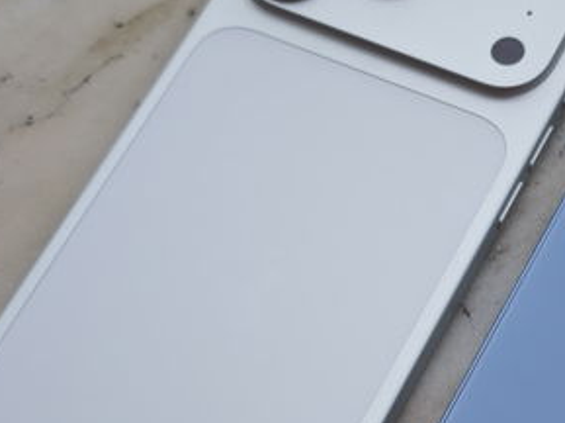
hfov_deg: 17.8
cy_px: 324
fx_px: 1777
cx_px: 486
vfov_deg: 13.5
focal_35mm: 109
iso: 125
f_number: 1.63
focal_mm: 8.72
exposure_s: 1/100
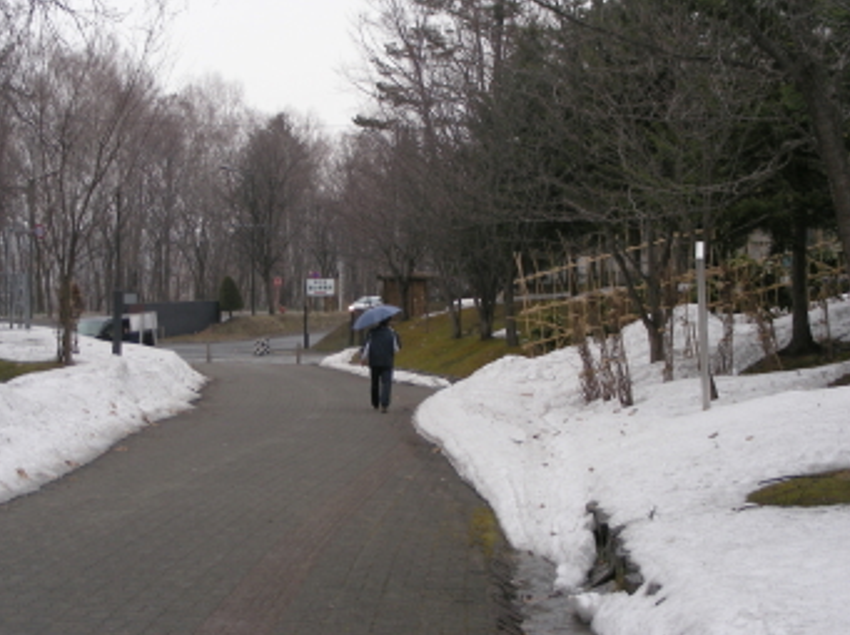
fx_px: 1815
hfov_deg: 26.3
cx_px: 364
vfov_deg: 19.9
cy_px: 306
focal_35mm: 74
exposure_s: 1/31
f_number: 3.5
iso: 50
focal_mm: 10.5
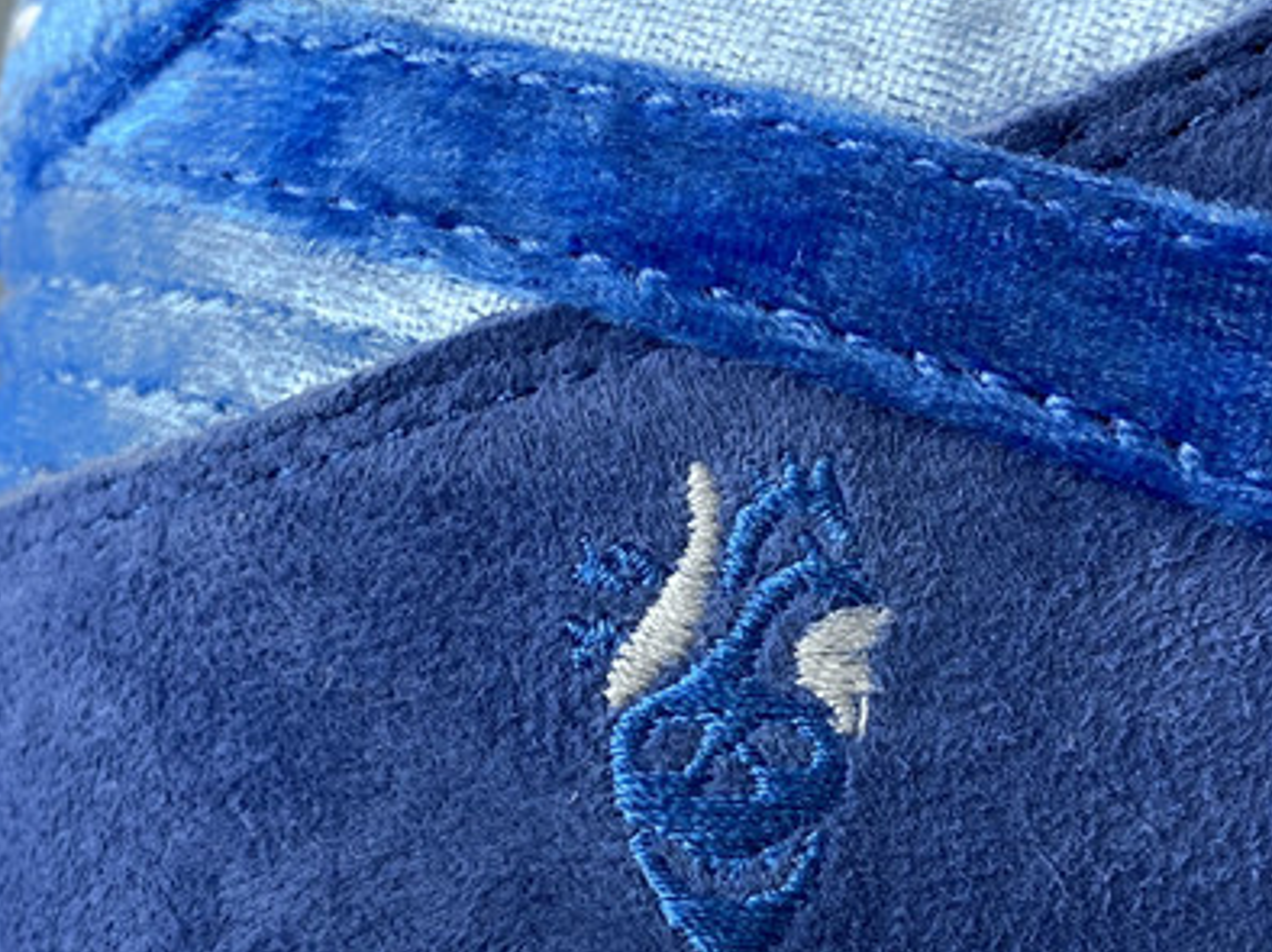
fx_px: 2424
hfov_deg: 29.3
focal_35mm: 66
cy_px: 623
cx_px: 494
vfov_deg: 22.2
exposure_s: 1/100
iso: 40
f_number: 1.8
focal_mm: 4.25
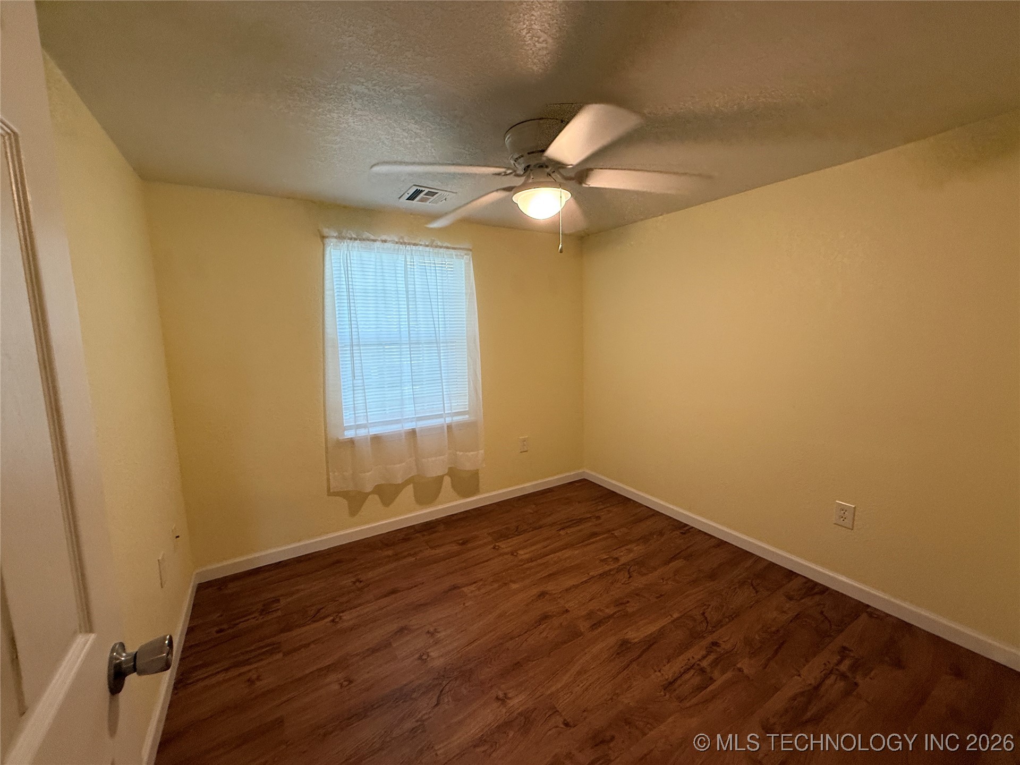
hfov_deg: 102.1
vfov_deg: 85.7
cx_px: 510
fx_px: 413
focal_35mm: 14
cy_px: 382
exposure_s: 1/60
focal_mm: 2.22
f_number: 2.2
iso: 250
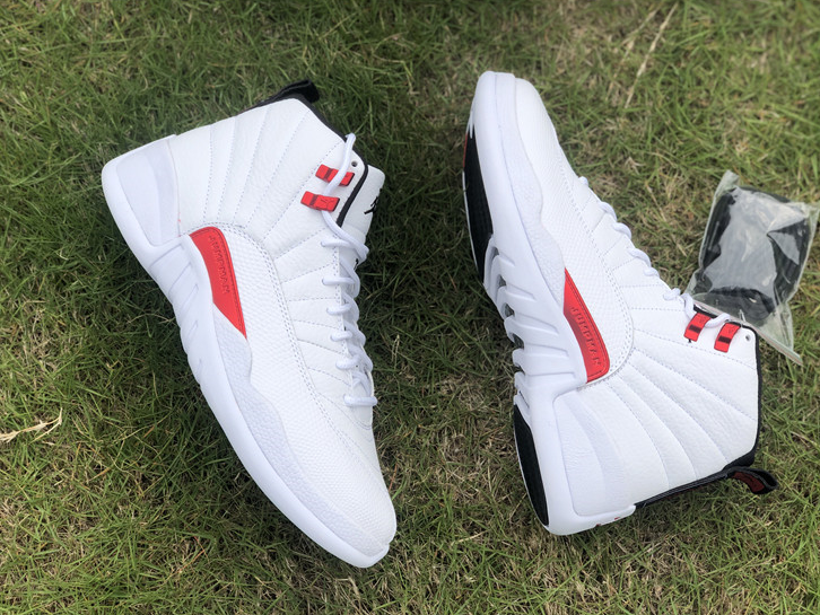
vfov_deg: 27.5
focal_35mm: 53
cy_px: 309
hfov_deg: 36.2
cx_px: 409
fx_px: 1256
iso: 16
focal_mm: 6
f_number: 2.4
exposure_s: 1/979
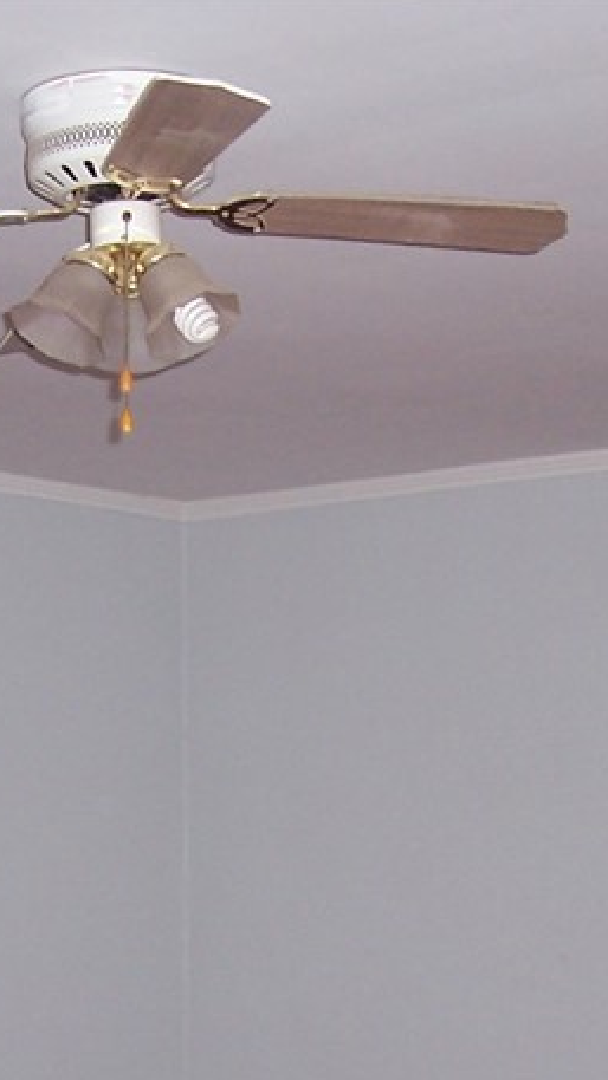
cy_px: 900
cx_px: 232
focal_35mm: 83
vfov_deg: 25.1
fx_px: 2379
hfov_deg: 14.5
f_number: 2.7
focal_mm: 5.6
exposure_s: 1/60
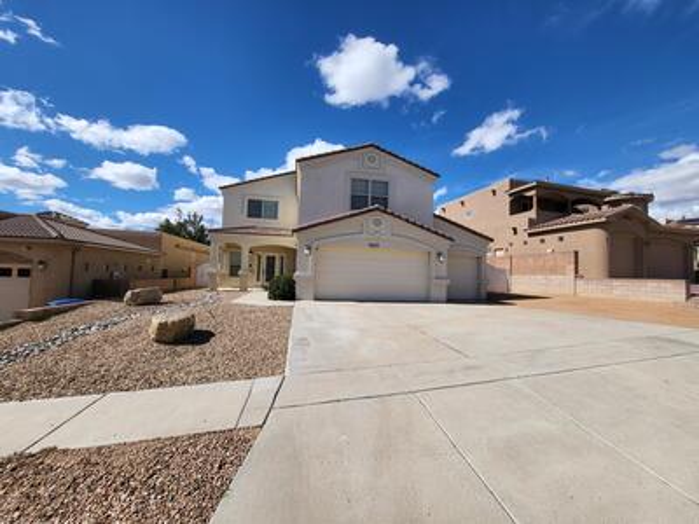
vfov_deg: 89.9
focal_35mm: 13
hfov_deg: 106.2
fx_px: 263
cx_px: 350
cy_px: 262
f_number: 2.2
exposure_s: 1/1623
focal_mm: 1.74
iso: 32
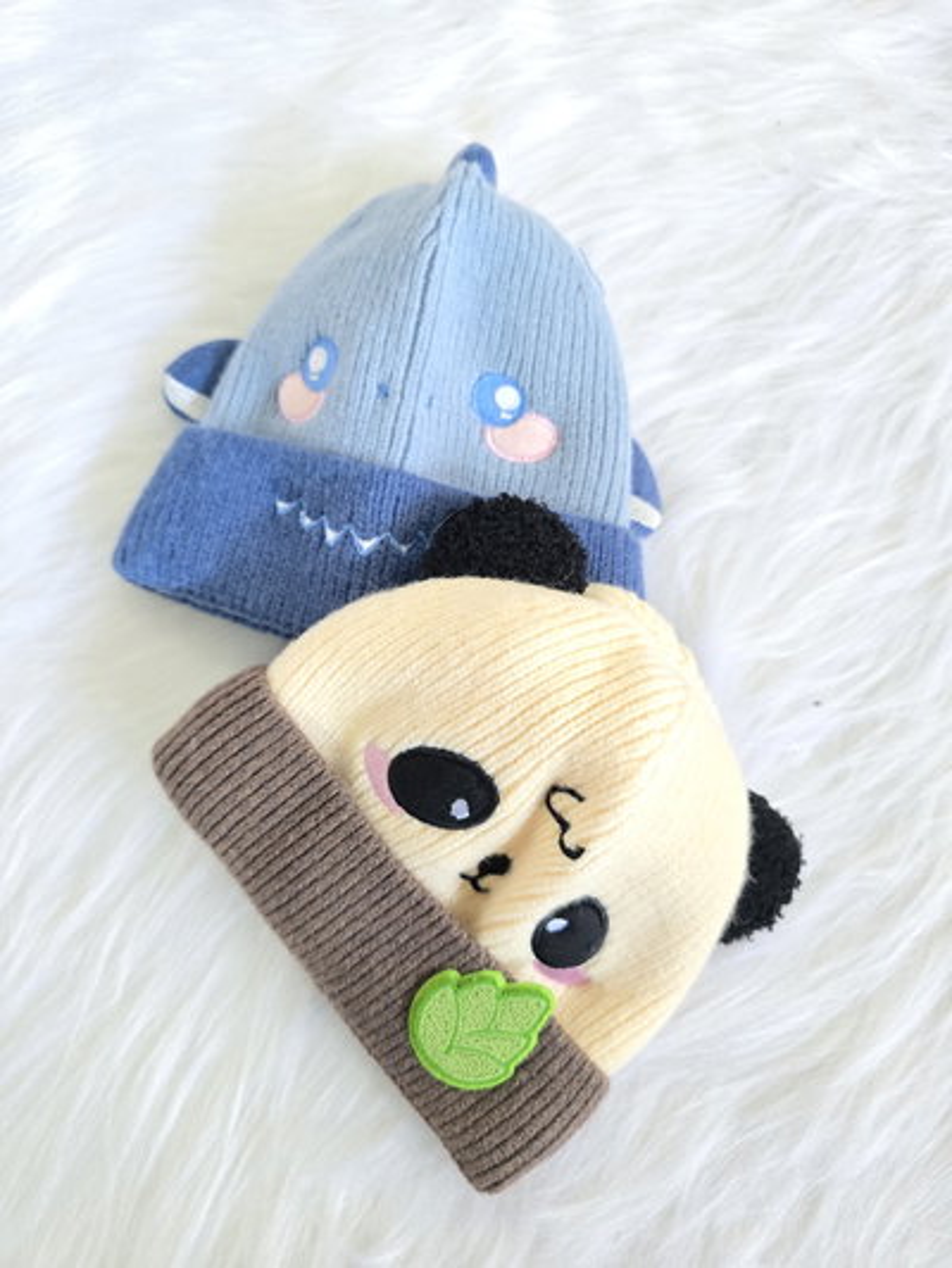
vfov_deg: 73.9
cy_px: 634
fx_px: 843
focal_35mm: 23
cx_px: 476
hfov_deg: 58.9
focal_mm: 6.3
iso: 640
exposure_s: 1/100
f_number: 1.7
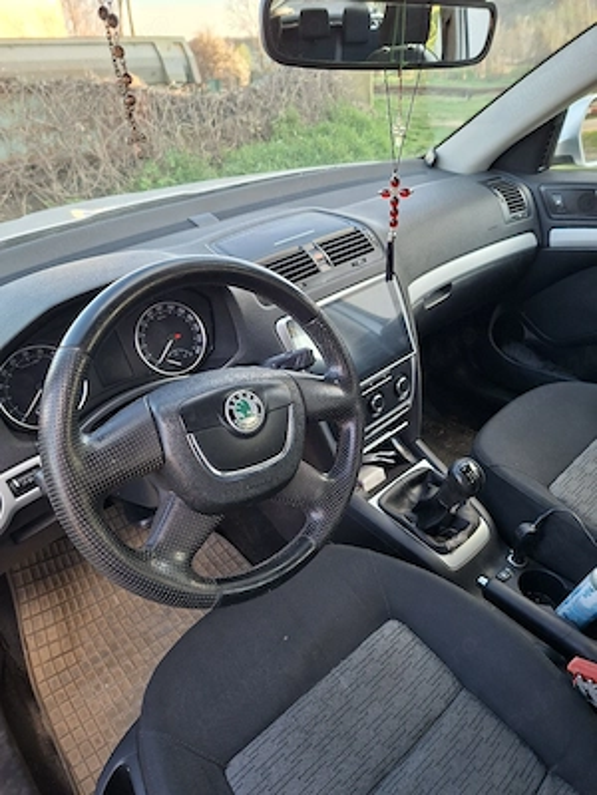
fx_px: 529
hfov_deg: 58.9
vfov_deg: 73.9
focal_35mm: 23
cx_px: 298
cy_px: 398
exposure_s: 1/100
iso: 160
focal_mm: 5.54
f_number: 1.8
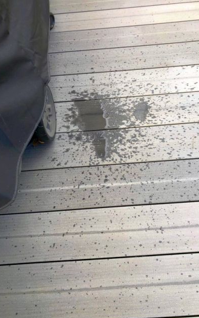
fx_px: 260
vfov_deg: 62.9
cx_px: 114
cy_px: 160
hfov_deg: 41.8
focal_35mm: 30
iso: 25
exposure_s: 1/40
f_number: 1.8
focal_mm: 3.99
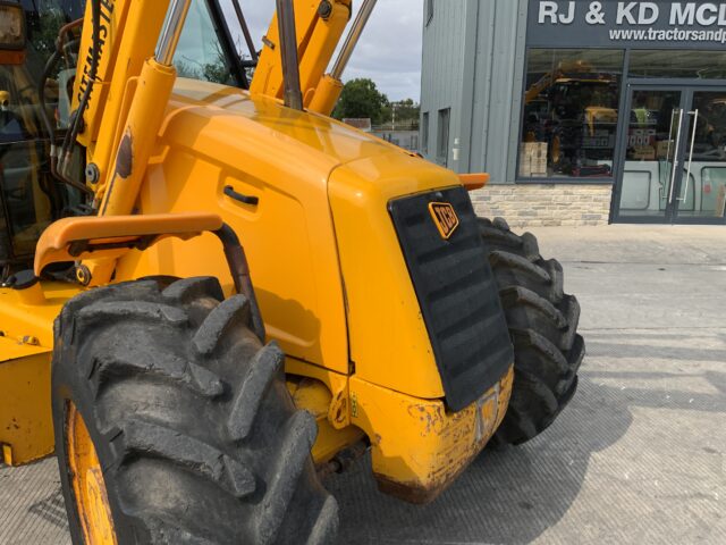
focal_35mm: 29
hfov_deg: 61.7
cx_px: 363
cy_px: 272
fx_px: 608
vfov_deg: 48.2
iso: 16
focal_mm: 3
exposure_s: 1/1534
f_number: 1.8
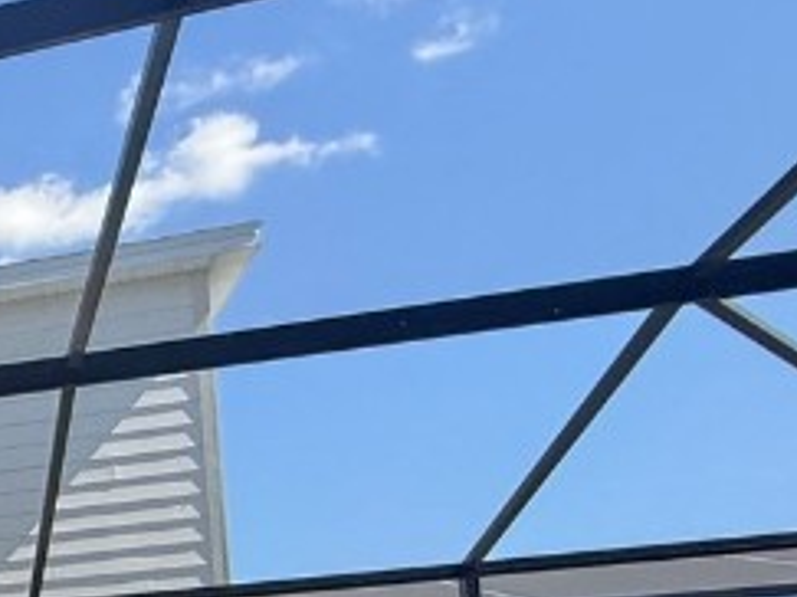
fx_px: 1358
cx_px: -666
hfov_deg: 21.0
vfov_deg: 22.2
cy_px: 781
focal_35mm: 59
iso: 50
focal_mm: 2.22
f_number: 2.2
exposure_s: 1/625
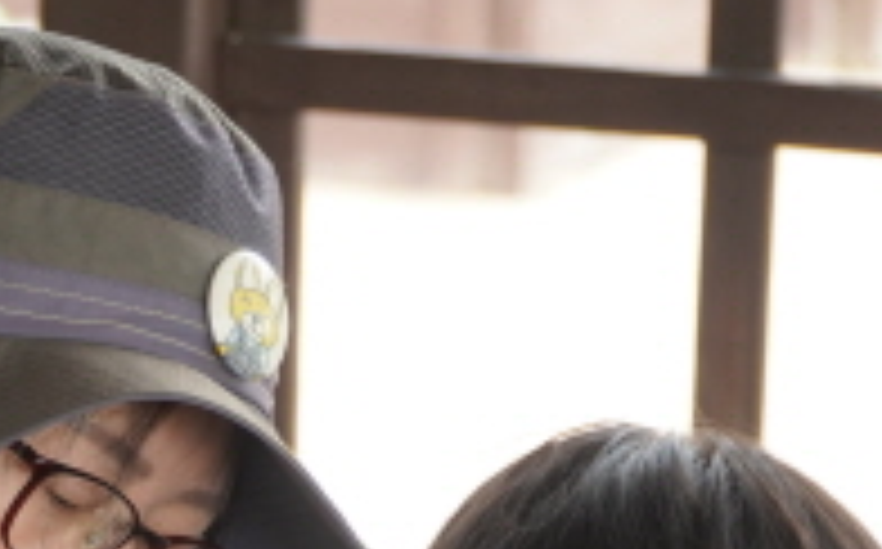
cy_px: 882
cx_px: -9
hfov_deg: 8.1
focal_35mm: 258
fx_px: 6184
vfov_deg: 5.0
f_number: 4
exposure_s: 1/160
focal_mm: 55
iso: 400
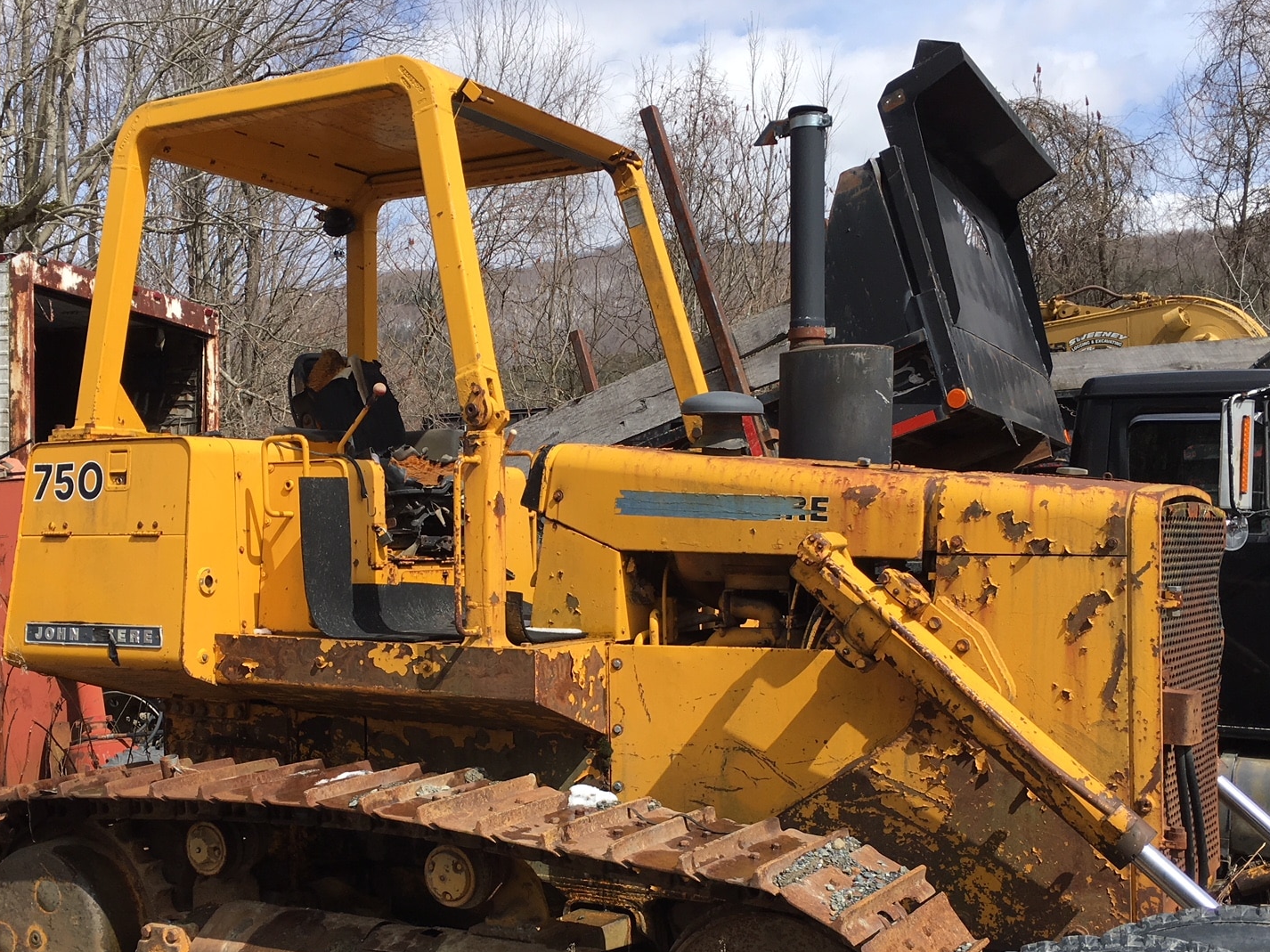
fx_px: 1504
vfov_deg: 34.7
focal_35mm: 41
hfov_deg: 45.7
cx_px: 573
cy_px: 650
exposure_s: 1/1508
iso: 25
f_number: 2.2
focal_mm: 4.15
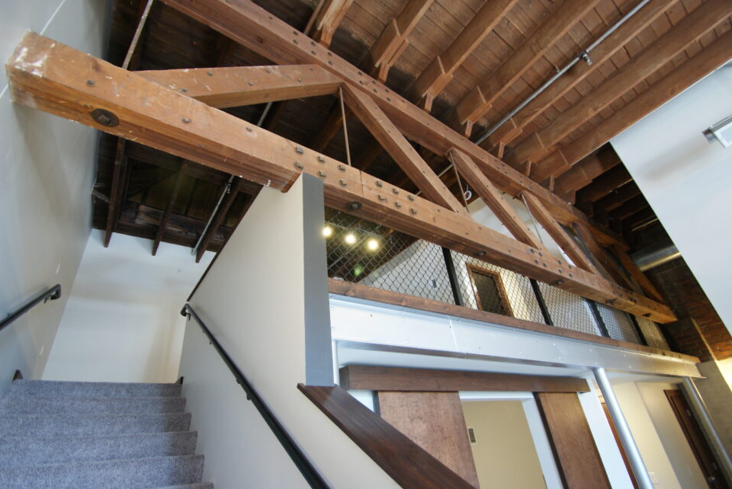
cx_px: 361
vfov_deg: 73.8
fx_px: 326
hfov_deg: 96.7
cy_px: 255
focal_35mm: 16
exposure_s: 1/15
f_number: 3.5
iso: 400
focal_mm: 10
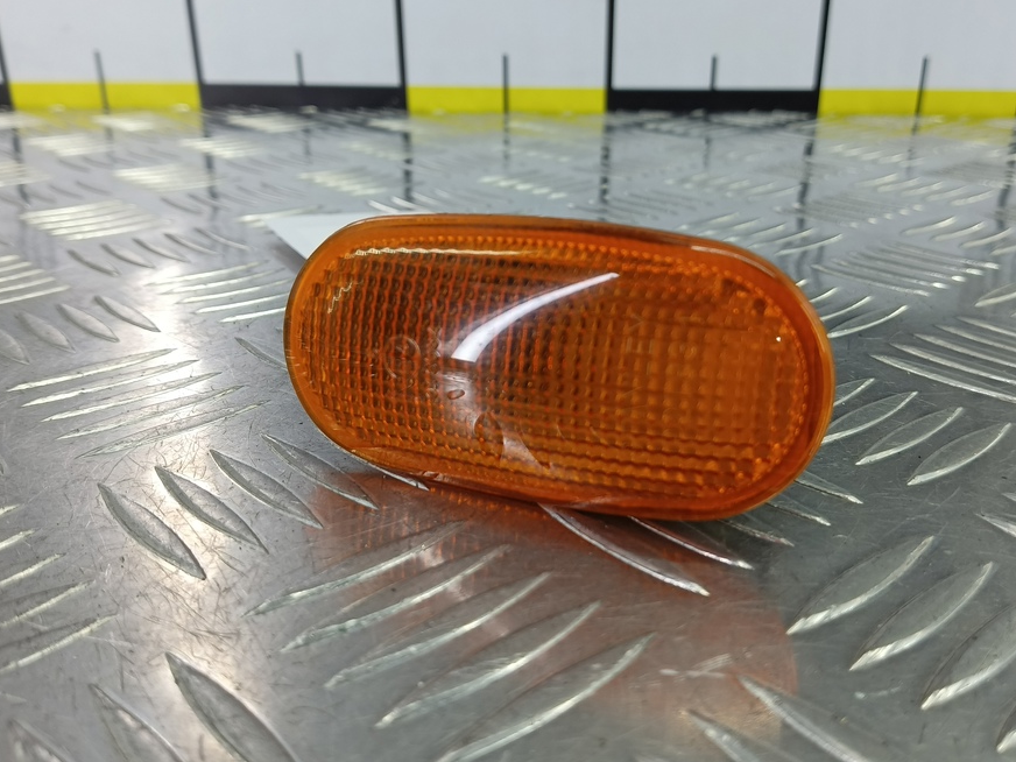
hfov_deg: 65.2
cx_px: 551
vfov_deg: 51.3
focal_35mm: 27
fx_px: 792
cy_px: 353
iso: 107
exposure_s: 1/50
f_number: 1.6
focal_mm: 4.11
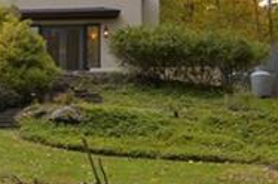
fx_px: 971
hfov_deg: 15.3
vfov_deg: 10.8
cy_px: 125
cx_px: -110
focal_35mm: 126
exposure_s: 1/250
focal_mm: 23
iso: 100
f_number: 4.5
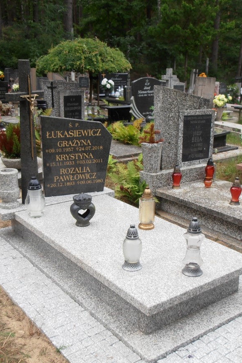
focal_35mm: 41
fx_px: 414
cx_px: 137
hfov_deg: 32.6
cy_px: 183
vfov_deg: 47.4
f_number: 3
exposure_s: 1/200
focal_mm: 4.2
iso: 80
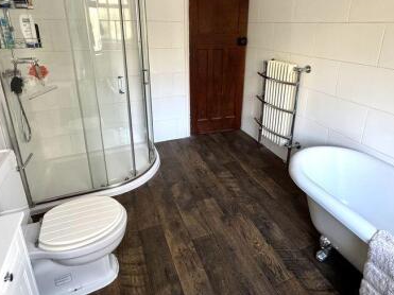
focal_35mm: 22
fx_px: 250
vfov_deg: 60.0
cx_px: 210
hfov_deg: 76.3
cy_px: 105
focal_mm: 2.22
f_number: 2.2
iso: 320
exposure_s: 1/78
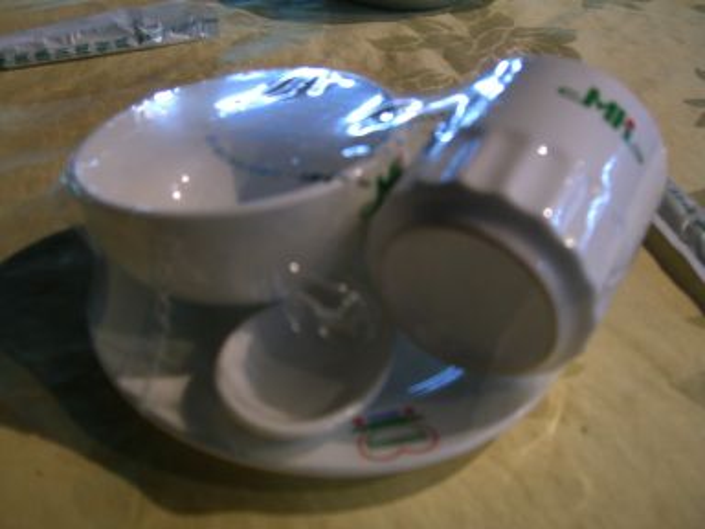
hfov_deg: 49.0
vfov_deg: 37.7
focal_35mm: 38
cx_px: 352
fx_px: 774
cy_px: 264
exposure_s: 1/8
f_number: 2.8
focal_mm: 7.9
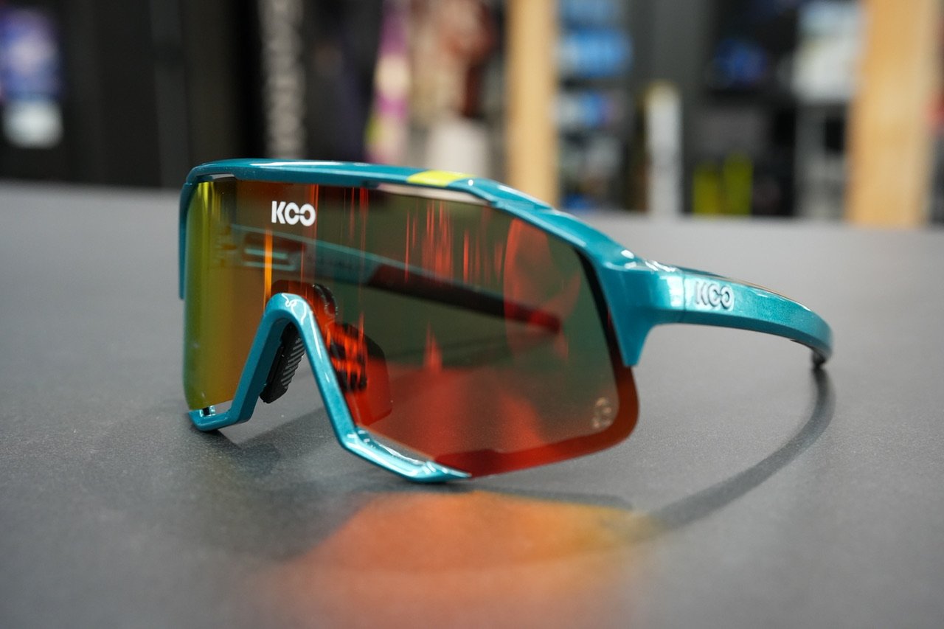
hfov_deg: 39.6
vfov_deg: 27.0
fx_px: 1311
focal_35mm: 50
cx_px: 472
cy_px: 314
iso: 4000
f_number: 5.6
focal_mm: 50
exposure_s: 1/125
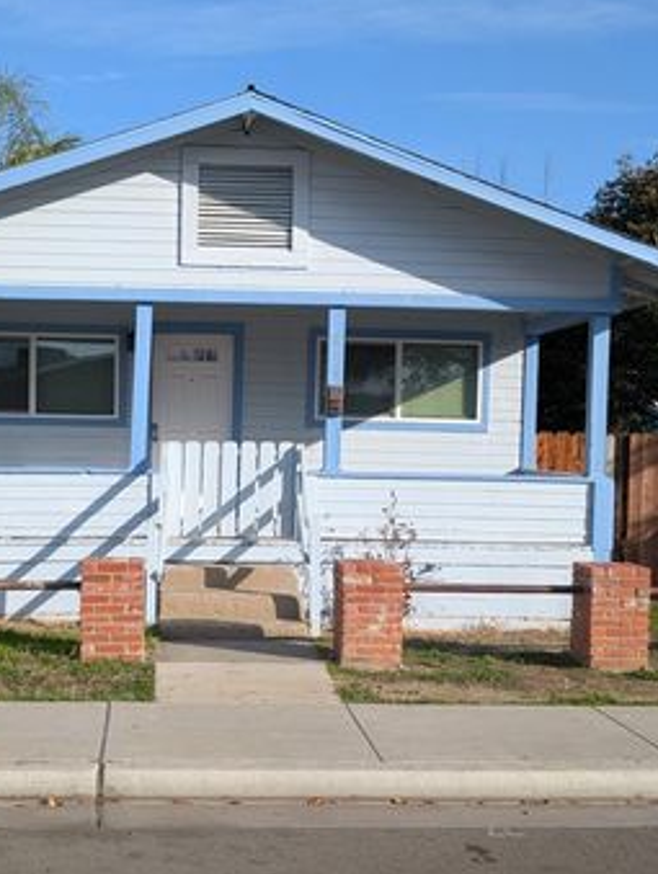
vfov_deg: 40.4
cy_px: 454
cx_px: 240
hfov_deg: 30.8
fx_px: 1189
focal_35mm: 47
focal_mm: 6.9
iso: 22
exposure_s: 1/934
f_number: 1.68
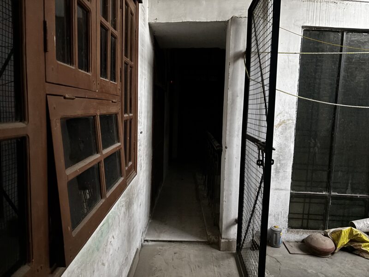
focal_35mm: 26
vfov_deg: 53.1
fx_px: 277
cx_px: 184
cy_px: 138
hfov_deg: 67.3
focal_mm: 5.96
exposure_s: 1/25
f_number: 1.6
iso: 1000
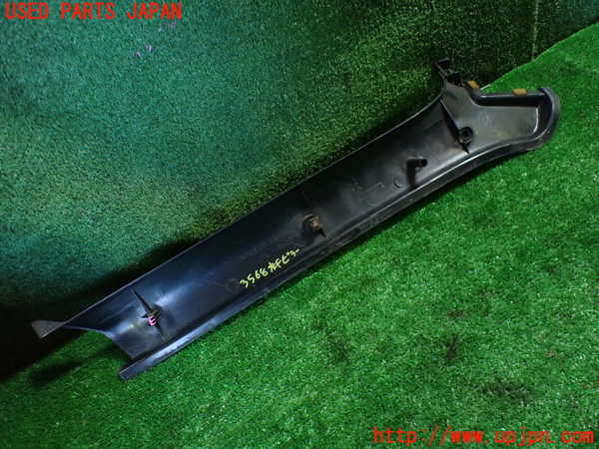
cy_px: 224
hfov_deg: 60.0
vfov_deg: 46.8
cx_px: 300
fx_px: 519
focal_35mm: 30
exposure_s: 1/100
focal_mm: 5.4
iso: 800
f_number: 2.3
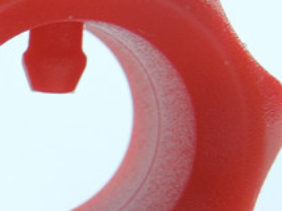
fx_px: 944
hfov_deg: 15.4
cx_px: -166
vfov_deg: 12.7
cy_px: 144
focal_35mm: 116
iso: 100
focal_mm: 5.6
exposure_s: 1/80
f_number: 3.6
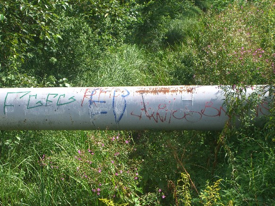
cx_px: 138
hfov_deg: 24.4
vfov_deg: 18.4
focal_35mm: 80
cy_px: 103
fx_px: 635
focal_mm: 16.6
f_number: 4.4
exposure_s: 1/250
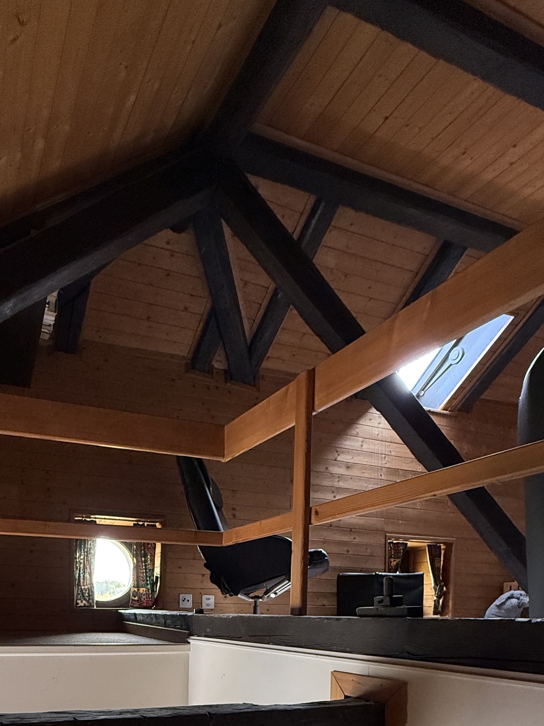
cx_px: 172
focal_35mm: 25
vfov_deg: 60.6
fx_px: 524
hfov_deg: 53.5
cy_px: 631
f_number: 2.2
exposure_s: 1/99
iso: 320
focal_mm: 2.22
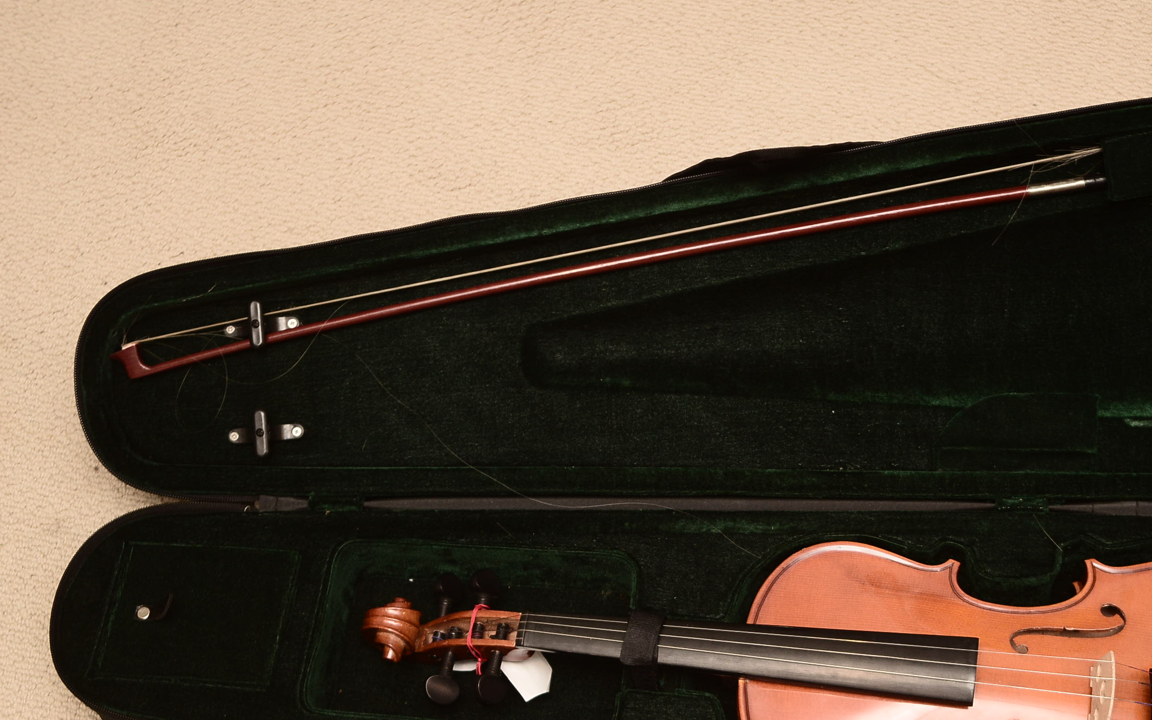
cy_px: 503
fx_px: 1884
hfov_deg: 33.8
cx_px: 733
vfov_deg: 21.5
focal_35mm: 60
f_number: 4.5
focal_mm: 42
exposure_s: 1/100
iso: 1250
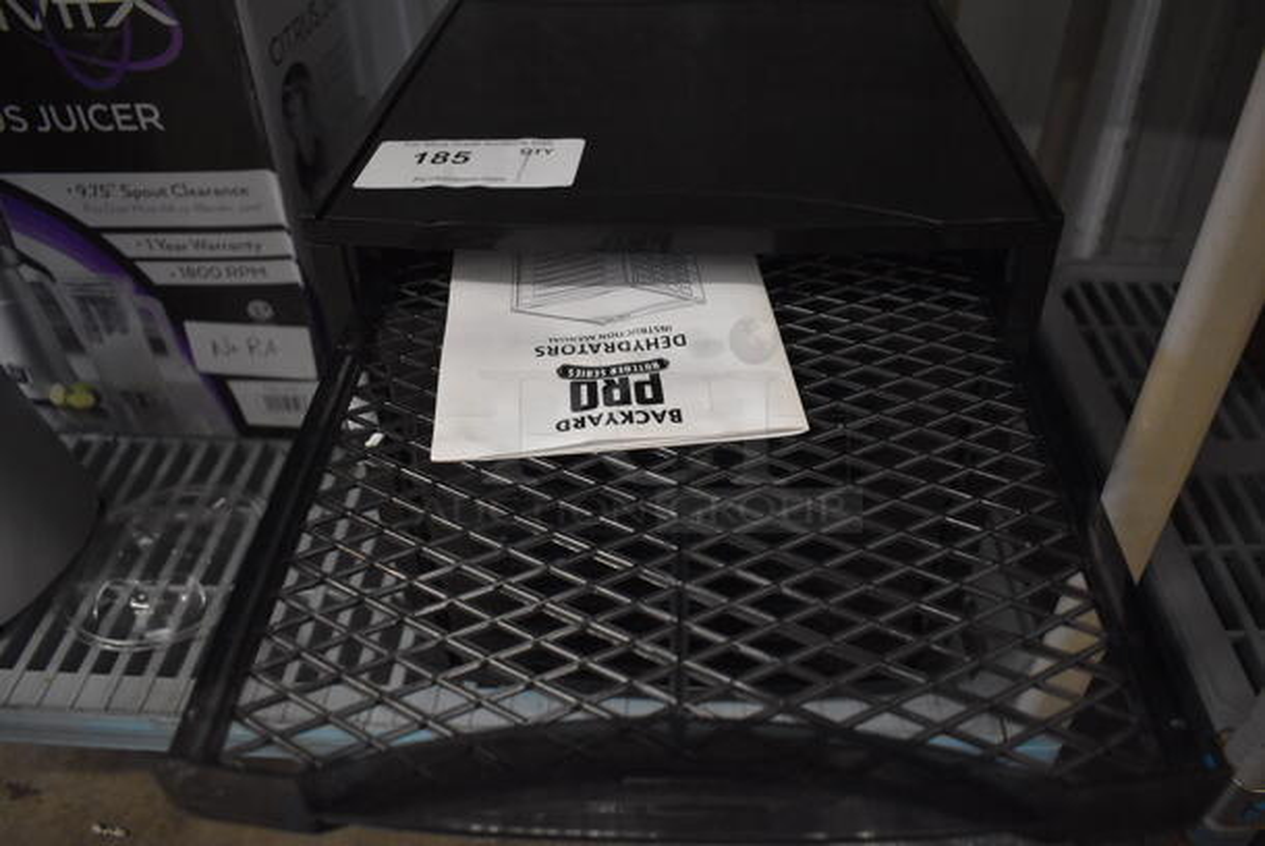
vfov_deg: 48.0
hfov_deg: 67.3
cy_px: 423
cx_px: 632
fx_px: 950
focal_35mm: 27
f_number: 3.5
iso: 2800
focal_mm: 18
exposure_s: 1/125
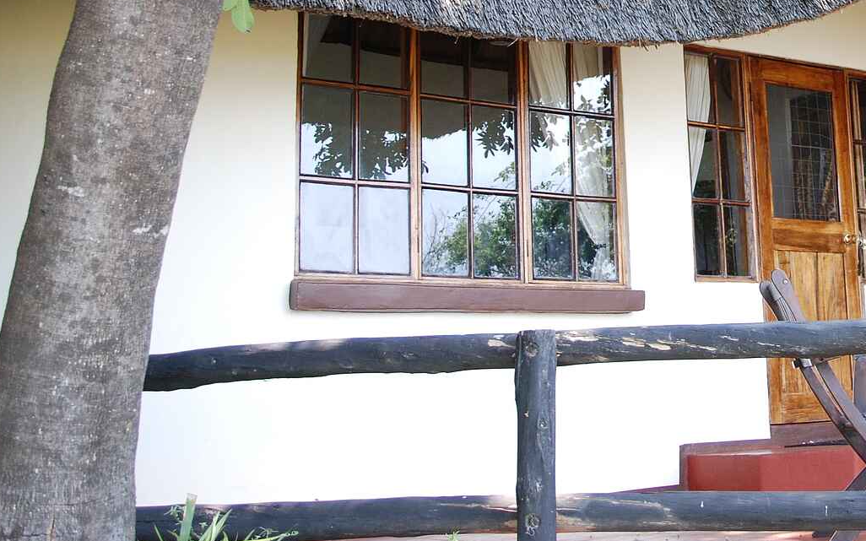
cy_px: 16
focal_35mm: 63
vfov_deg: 20.1
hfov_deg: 31.2
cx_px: 758
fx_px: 1487
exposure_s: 1/100
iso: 250
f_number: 5
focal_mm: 22
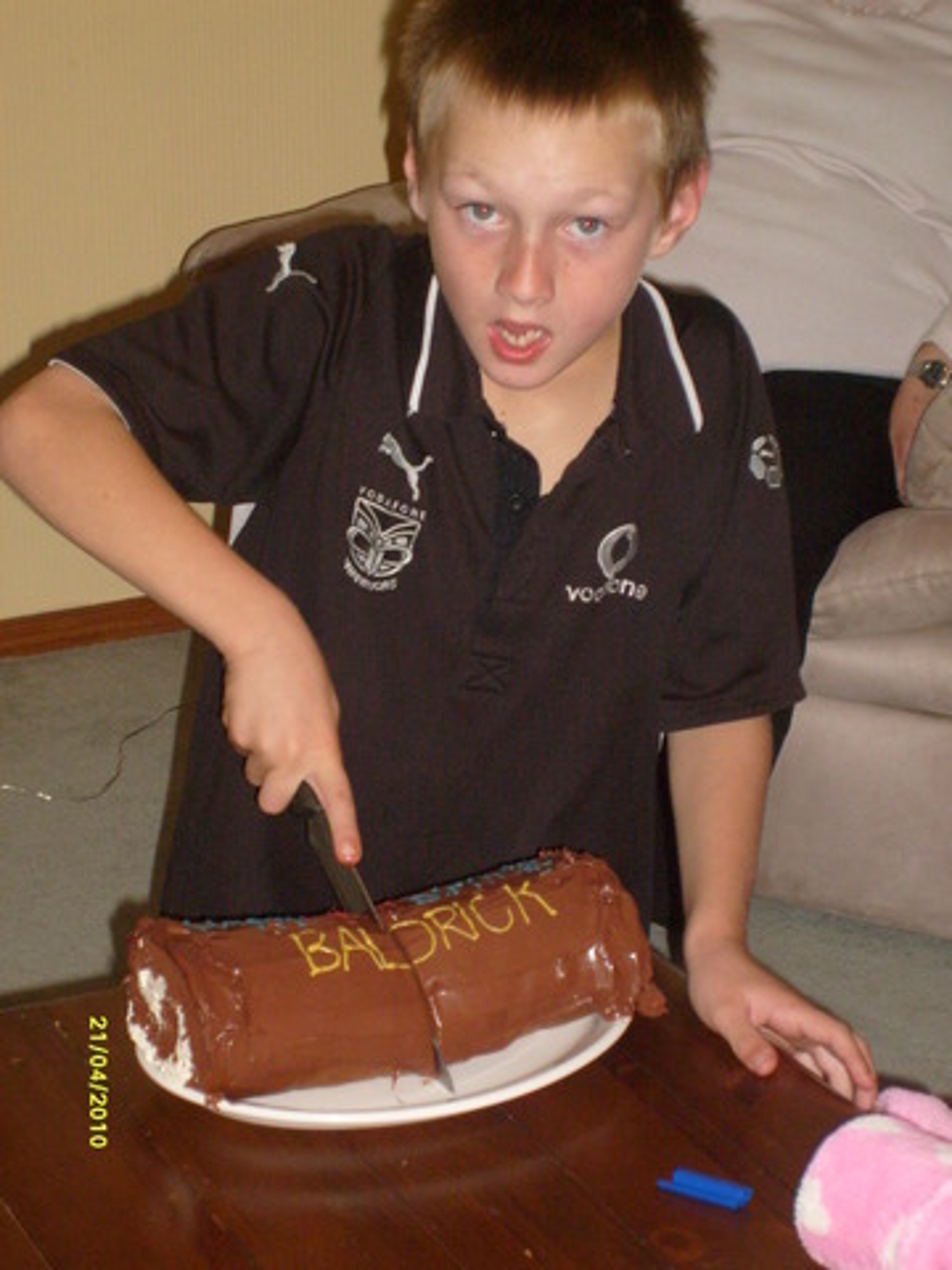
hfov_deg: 16.1
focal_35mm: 92
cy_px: 635
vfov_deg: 21.3
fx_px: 3374
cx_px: 476
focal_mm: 15.5
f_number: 4.6
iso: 200
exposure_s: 1/90
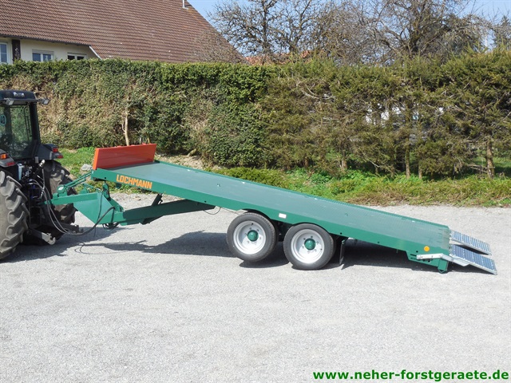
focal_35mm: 46
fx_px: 679
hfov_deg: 41.2
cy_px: 192
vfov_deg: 31.5
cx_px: 256
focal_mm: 8.2
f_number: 3.8
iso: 125
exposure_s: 1/800
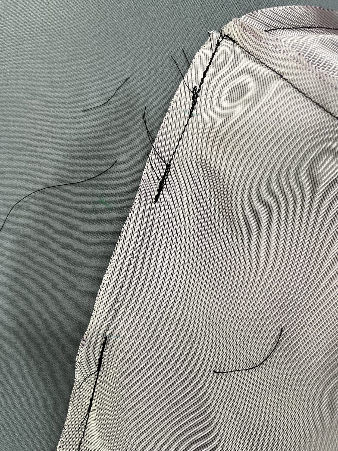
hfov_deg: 53.1
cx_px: 169
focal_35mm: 26
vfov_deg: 67.3
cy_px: 226
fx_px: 338
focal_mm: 5.1
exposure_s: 1/77
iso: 125
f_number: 1.6
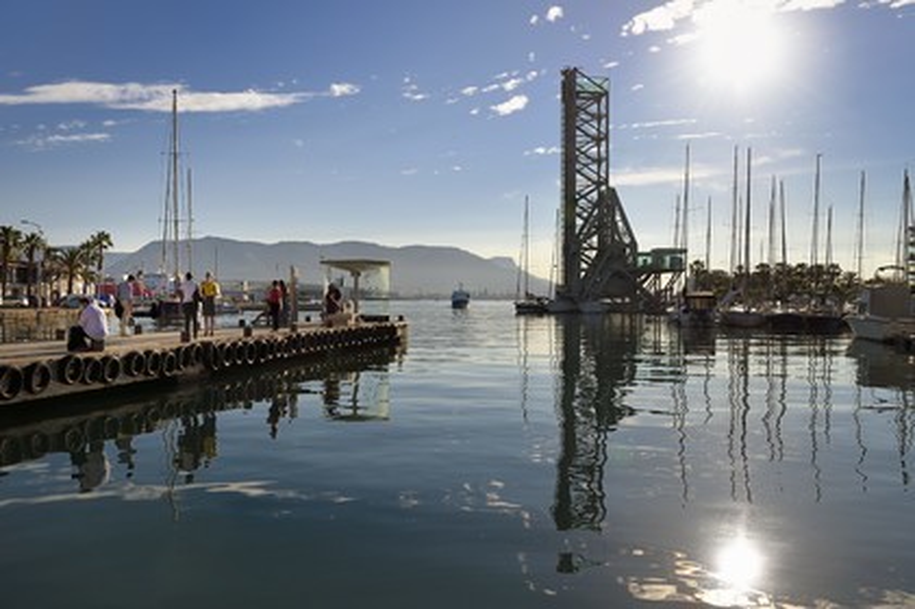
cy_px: 304
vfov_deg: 43.5
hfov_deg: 62.0
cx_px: 458
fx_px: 762
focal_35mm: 30
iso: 200
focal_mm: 30
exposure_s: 1/1250
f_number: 9
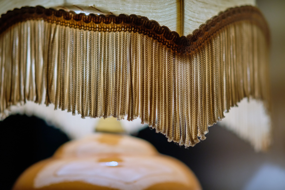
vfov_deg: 18.2
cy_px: 95
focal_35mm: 75
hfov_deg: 27.0
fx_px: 594
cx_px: 142
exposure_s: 1/400
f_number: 2
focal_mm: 50
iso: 400
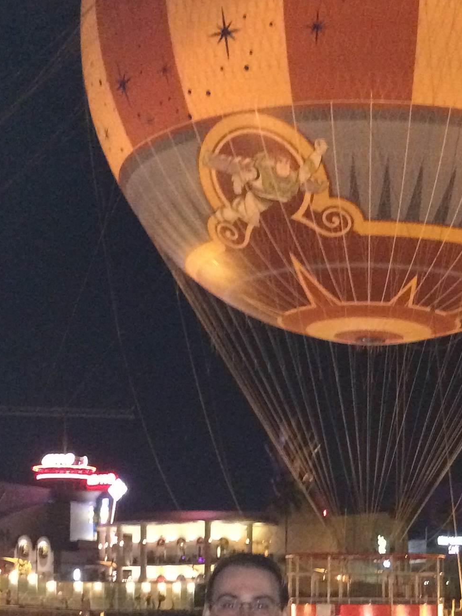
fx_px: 1335
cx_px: 348
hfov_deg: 19.5
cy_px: 527
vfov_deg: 25.4
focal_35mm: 75
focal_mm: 4.12
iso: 640
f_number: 2.2
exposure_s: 1/16
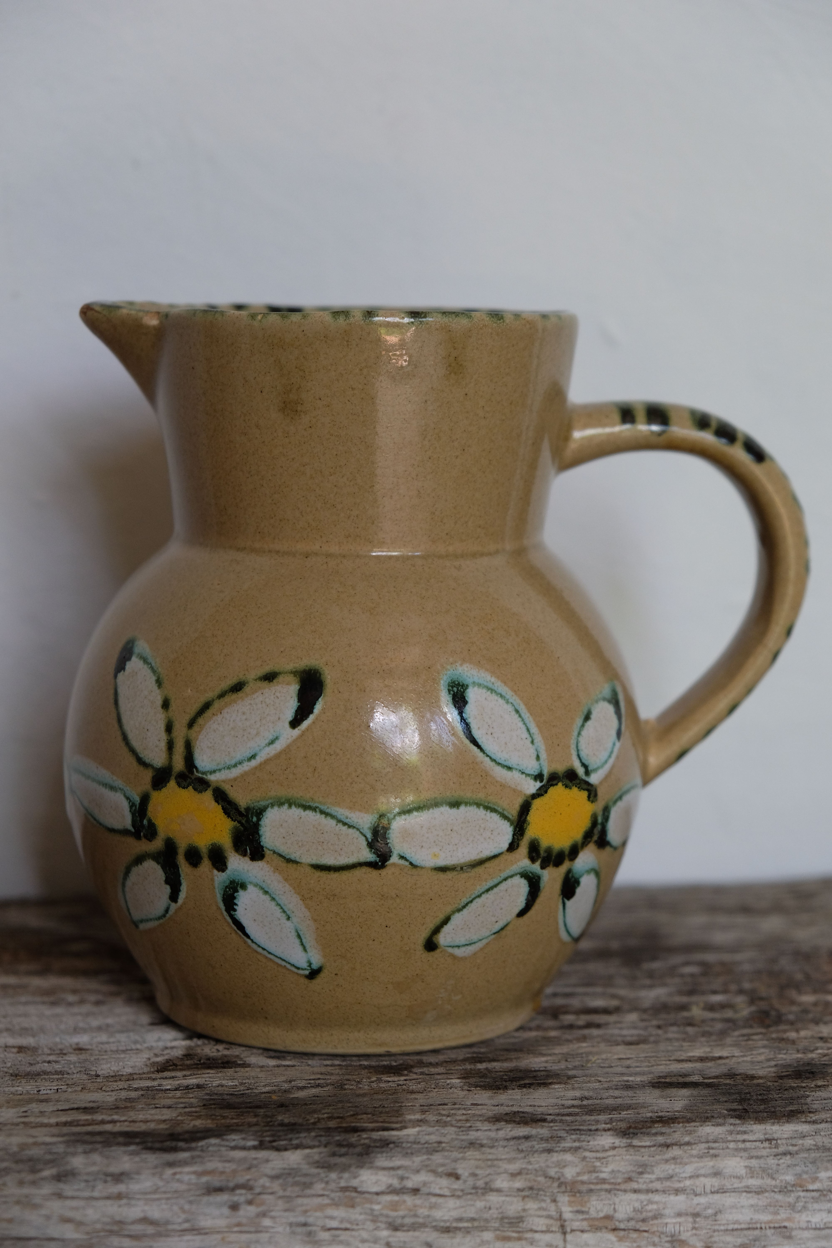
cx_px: 416
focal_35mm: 73
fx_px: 2530
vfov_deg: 27.7
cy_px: 624
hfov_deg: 18.7
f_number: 4
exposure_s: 1/105
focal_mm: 48.4
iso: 800
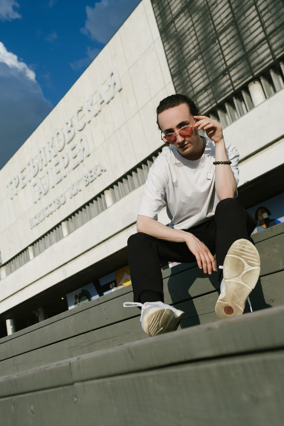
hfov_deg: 37.9
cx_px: 142
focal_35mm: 35
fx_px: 414
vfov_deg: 54.4
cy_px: 213
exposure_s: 1/1600
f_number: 4
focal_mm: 23.3
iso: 100
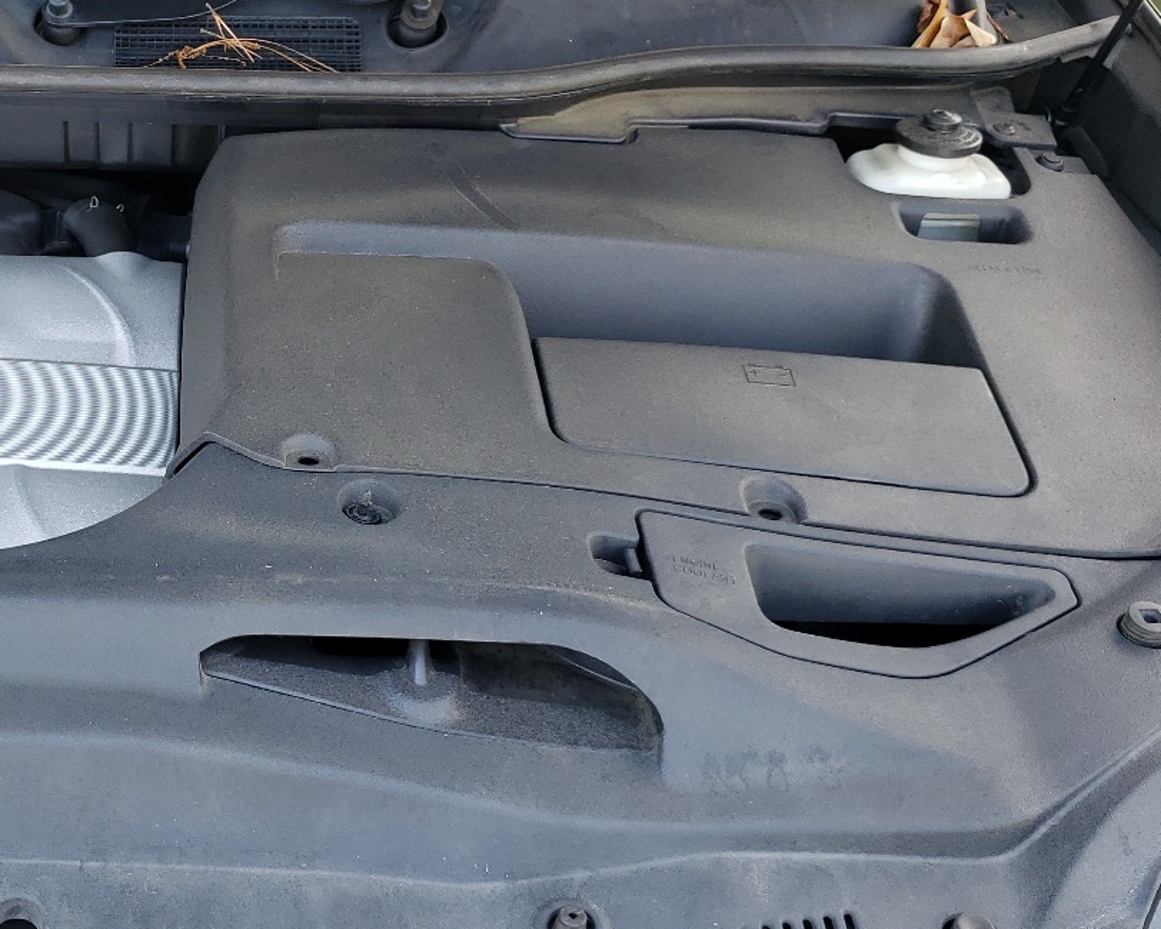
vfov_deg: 30.2
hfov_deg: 35.3
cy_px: 505
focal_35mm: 50
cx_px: 136
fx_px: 1718
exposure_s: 1/175
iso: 50
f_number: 1.5
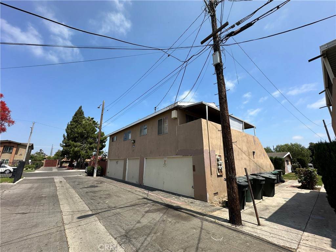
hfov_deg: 102.1
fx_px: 136
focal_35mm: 14
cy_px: 126
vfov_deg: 85.7
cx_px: 168
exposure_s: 1/1742
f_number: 2.2
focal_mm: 2.22
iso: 40
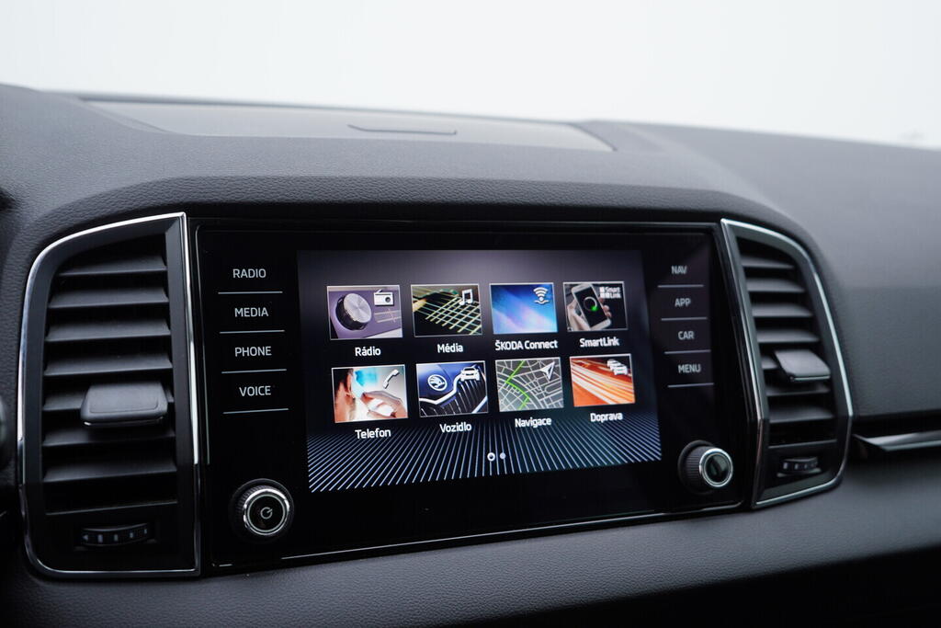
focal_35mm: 36
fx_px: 941
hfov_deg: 53.1
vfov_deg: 36.9
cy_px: 314
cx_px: 470
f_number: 3.2
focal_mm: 24
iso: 125
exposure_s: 1/50
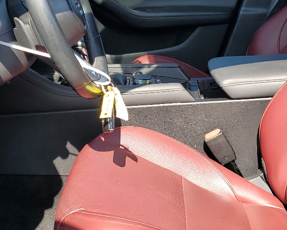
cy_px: 80
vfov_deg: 23.4
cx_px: 160
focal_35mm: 65
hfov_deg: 29.1
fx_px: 552
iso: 50
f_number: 1.5
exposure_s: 1/714
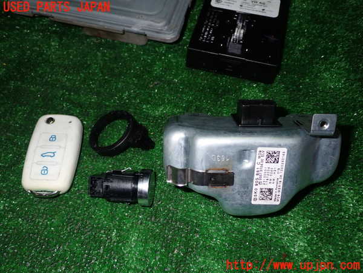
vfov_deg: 44.2
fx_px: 336
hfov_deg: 56.8
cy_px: 136
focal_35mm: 32
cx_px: 182
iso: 200
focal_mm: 5.79
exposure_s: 1/30
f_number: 7.1
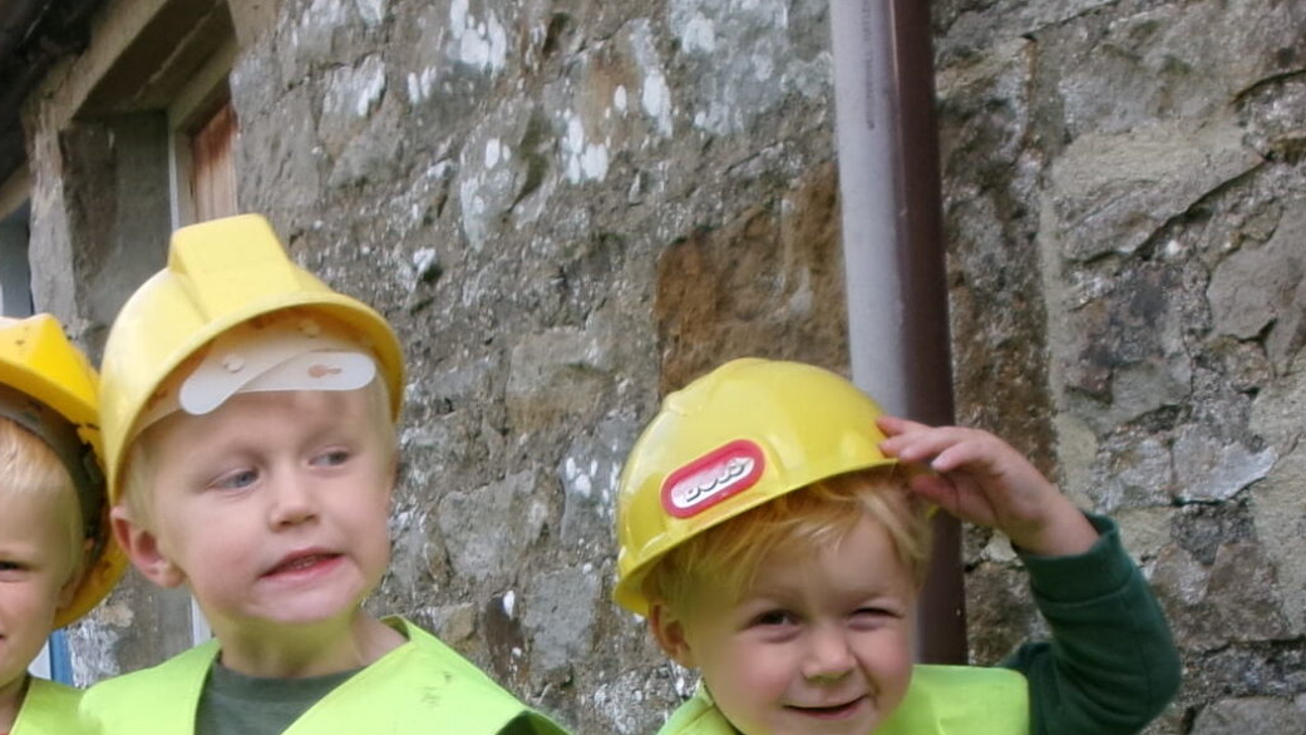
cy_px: 894
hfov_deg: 28.0
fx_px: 2598
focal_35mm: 75
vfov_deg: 15.5
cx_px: 386
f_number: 3.9
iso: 100
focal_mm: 5.1
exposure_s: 1/150
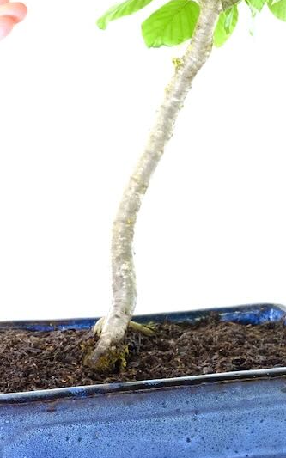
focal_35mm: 137
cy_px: -5
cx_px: 119
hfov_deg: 9.6
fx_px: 1709
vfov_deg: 15.0
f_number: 9
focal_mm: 37.6
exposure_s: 1/30
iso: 3200
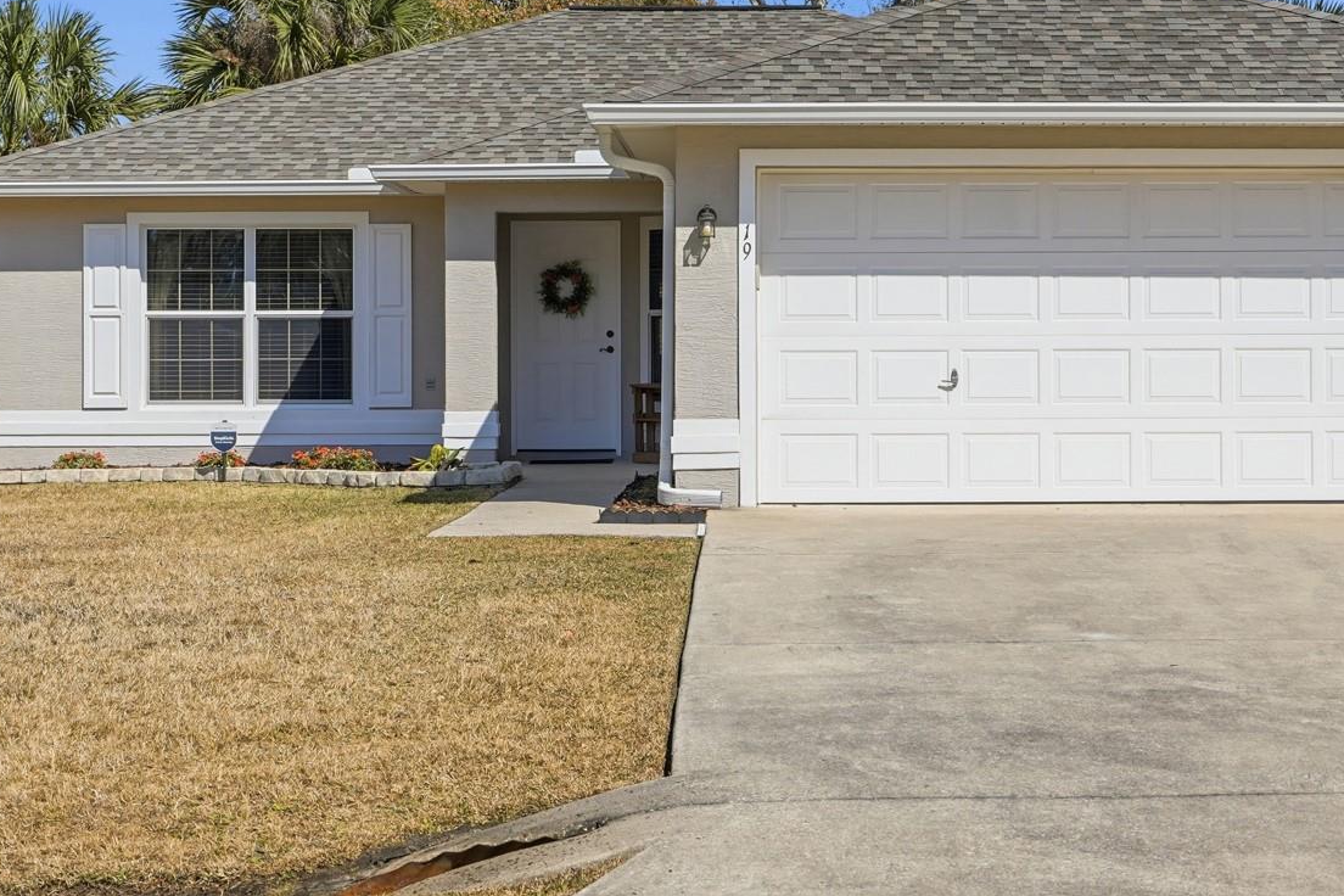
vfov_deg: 19.2
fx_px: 2650
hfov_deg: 28.4
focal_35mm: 71
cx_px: 780
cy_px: 339
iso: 160
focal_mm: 33
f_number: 4
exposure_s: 1/8000
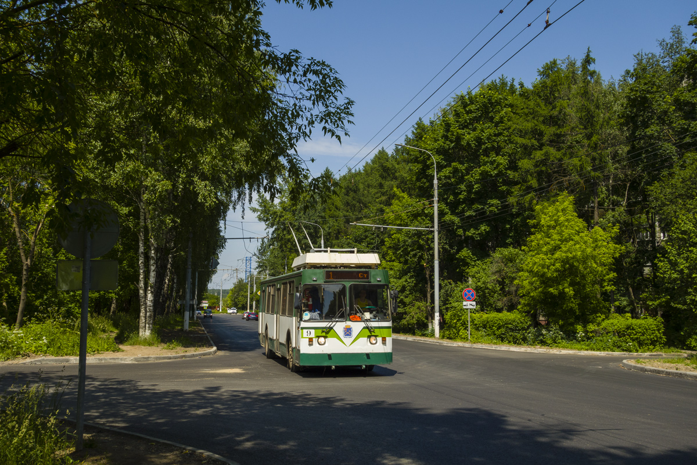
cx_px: 348
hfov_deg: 51.9
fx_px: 716
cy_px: 232
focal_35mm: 37
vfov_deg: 35.9
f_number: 6.3
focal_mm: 13.58
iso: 125
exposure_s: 1/400
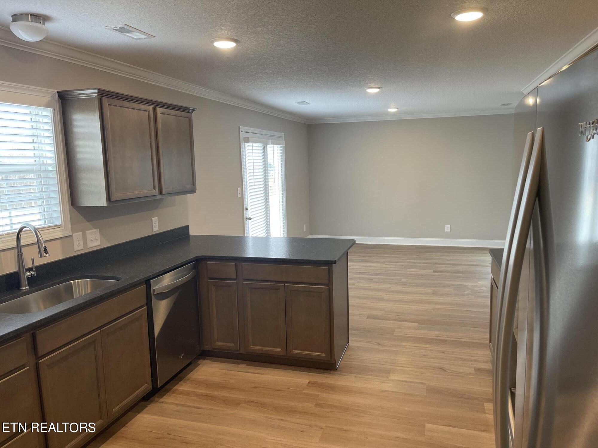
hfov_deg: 69.4
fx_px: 432
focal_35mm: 25
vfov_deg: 54.9
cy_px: 224
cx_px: 299
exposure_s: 1/60
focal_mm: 5.1
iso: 80
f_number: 1.6
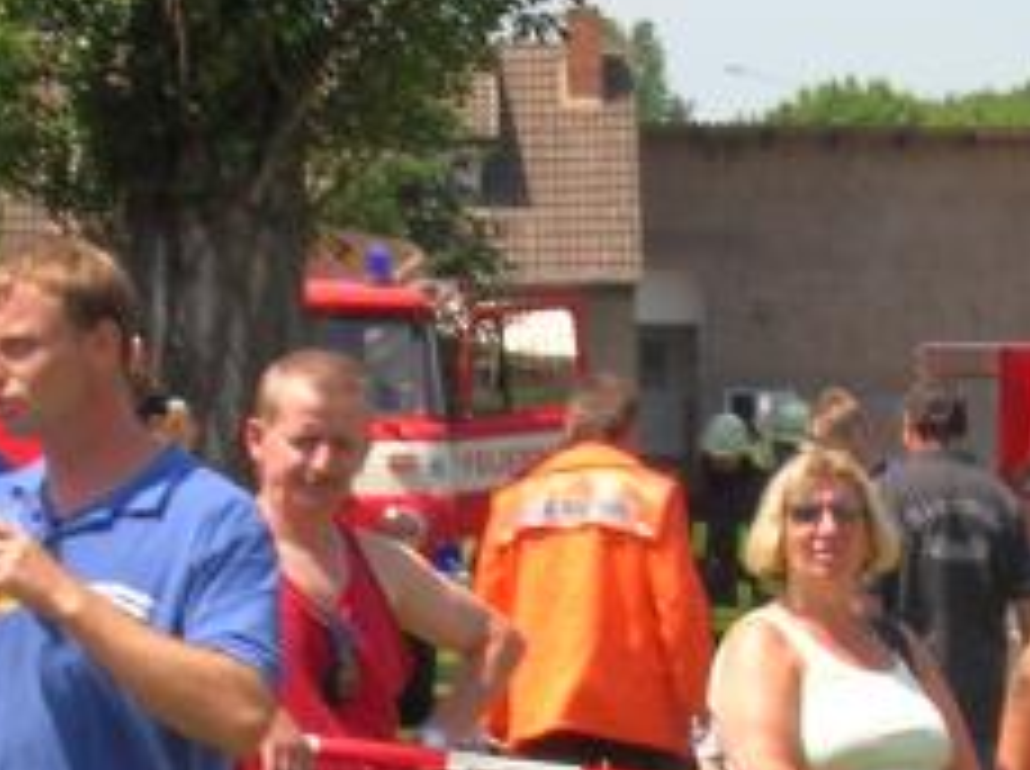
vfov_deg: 5.2
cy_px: 518
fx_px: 8467
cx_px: 616
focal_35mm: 285
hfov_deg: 7.0
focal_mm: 17.1
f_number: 8.2
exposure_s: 1/84.6
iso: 50
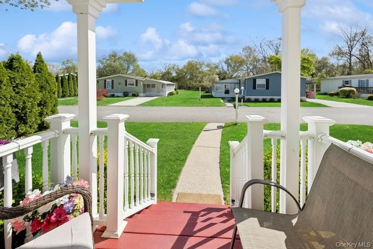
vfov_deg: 81.2
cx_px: 186
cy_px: 124
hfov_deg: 104.3
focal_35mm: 14
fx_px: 145
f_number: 9
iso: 400
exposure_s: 1/3200
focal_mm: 14
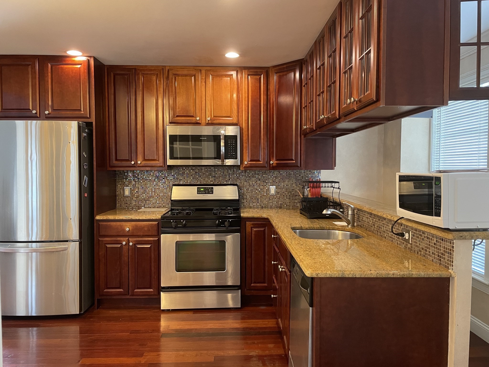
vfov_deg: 53.1
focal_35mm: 26
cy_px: 184
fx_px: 367
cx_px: 244
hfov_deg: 67.3
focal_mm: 4.2
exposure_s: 1/40
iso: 400
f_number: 1.6
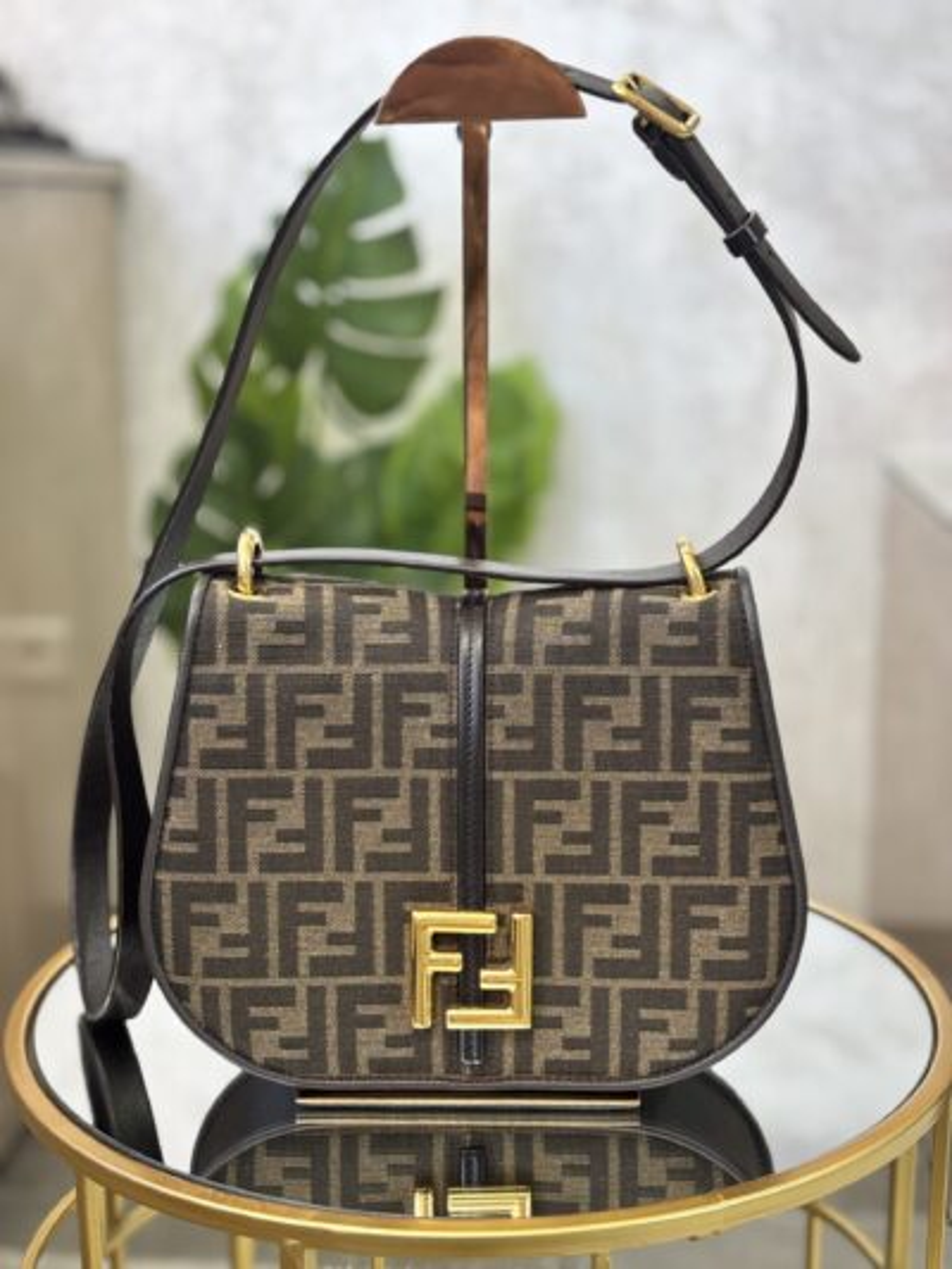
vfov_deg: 36.8
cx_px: 476
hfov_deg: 28.0
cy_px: 634
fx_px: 1906
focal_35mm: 52
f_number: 1.6
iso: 125
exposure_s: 1/60
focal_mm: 5.96
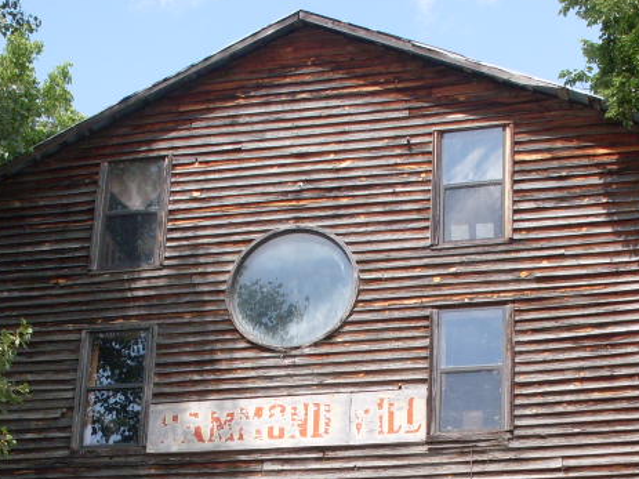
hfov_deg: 23.3
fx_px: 1550
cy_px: 520
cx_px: 277
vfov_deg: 17.0
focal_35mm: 84
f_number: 8.4
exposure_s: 1/180
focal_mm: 6.3
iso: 80
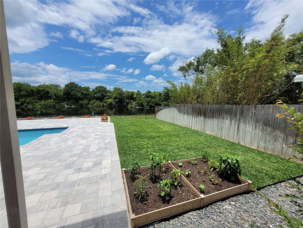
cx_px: 152
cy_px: 114
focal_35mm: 13
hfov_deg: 106.2
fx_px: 114
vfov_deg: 89.9
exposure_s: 1/2812
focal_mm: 1.74
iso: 40
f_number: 2.2
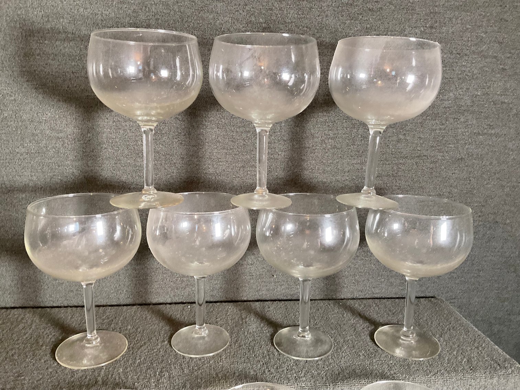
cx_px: 260
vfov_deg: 48.2
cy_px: 195
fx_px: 436
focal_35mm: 29
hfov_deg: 61.7
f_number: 1.8
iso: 200
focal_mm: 3
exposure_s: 1/60
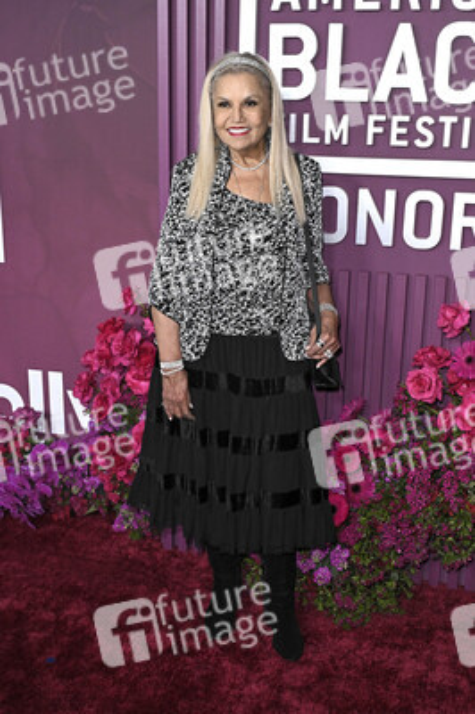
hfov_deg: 37.8
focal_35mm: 35
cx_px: 238
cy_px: 357
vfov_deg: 54.5
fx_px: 694
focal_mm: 35
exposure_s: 1/320
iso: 2000
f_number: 5.6
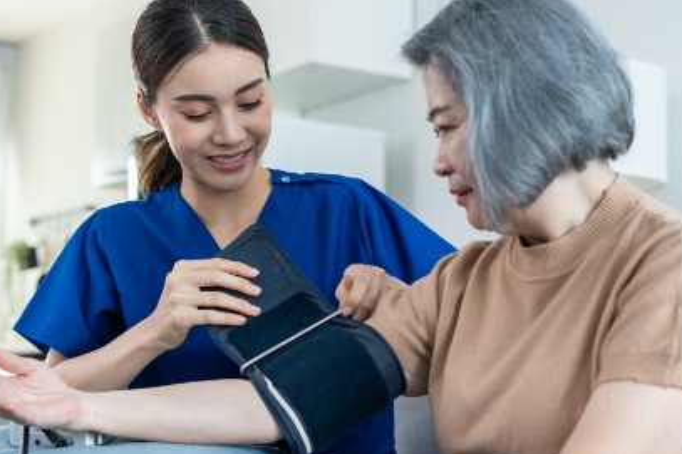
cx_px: 238
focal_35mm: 73
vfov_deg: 18.6
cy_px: 307
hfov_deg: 27.6
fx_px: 1382
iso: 400
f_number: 2.2
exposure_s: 1/200
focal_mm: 35
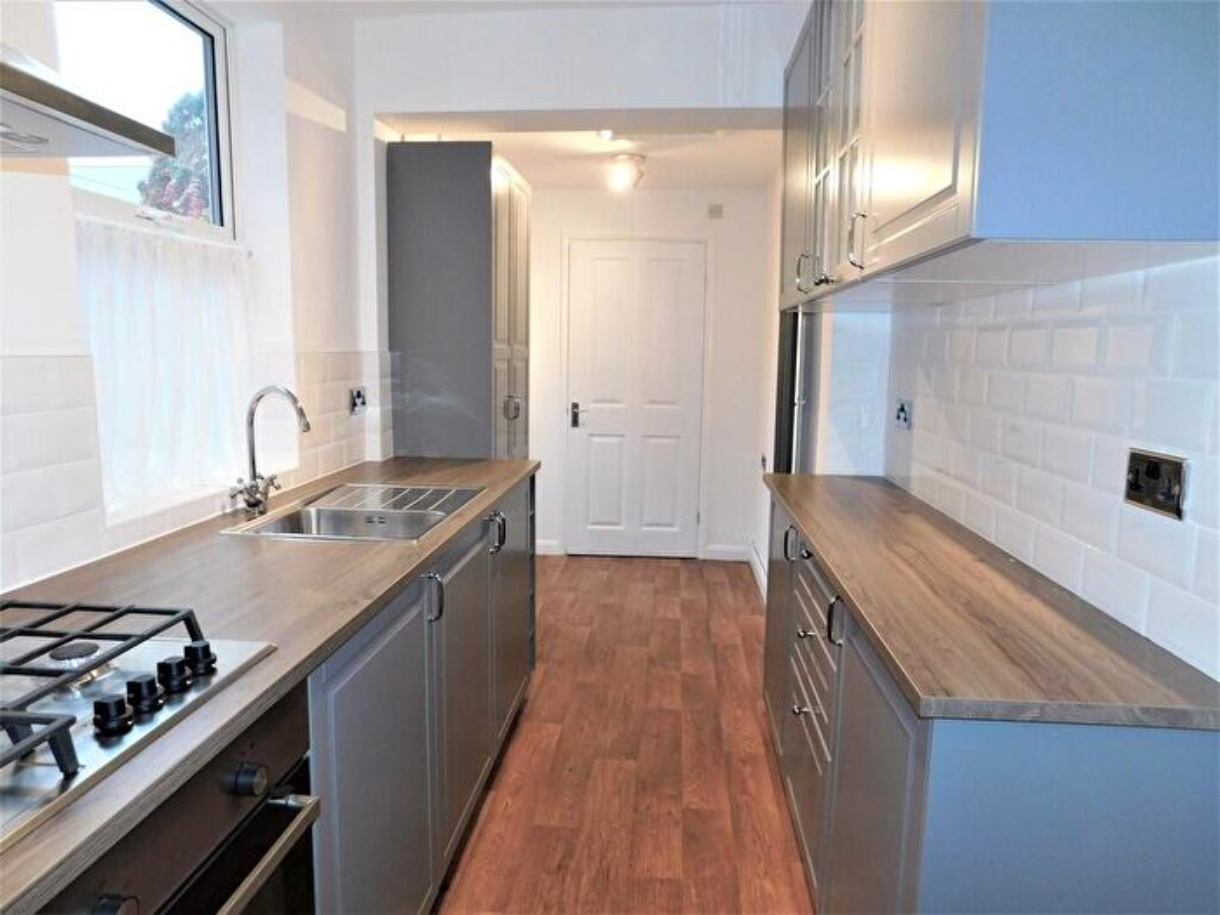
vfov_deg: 58.9
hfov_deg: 73.9
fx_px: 811
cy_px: 458
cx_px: 610
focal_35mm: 23
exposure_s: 1/30
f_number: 3
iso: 200
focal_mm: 4
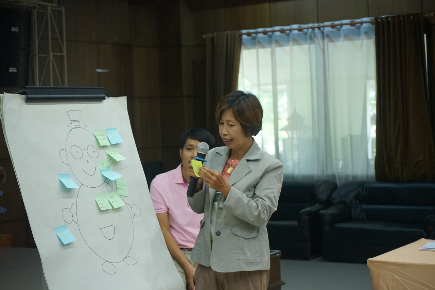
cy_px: 145
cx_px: 218
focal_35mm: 70
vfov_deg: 19.5
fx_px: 846
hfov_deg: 28.8
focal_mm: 70
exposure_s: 1/80
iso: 4000
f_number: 5.6
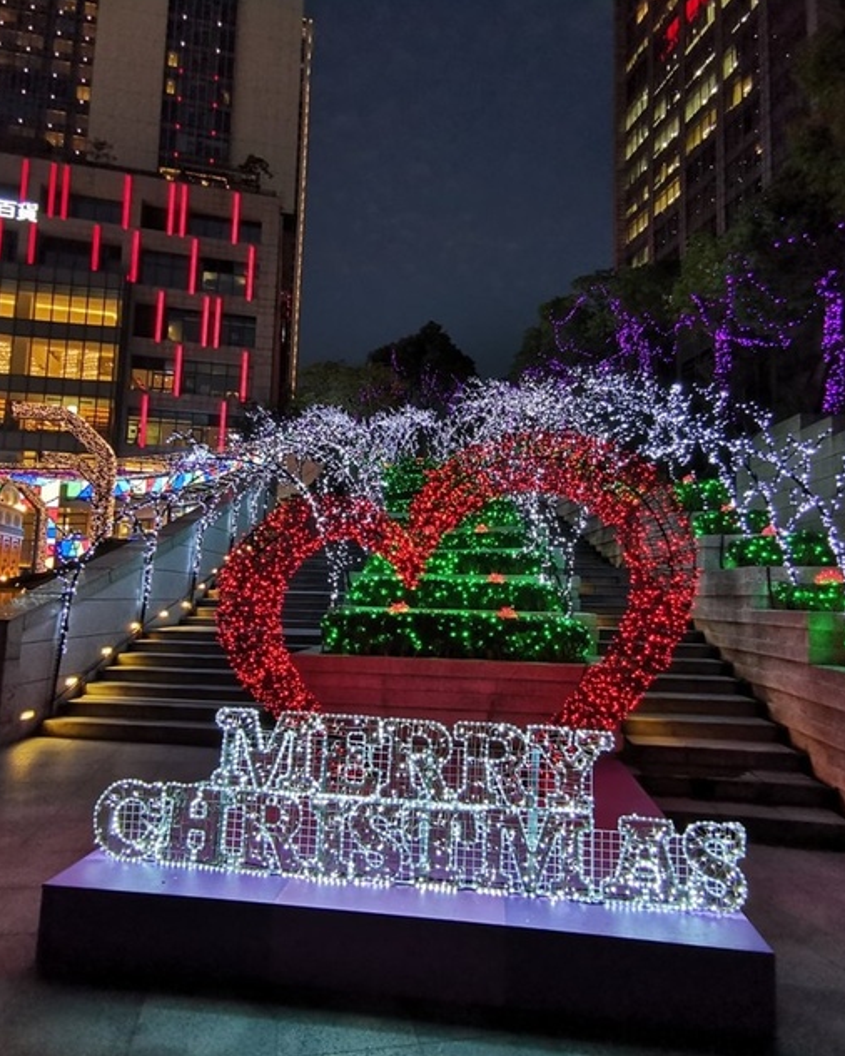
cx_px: 421
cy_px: 527
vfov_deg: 77.6
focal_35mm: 21
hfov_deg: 65.6
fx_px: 656
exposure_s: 1/50
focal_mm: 3.95
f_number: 2.2
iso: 400
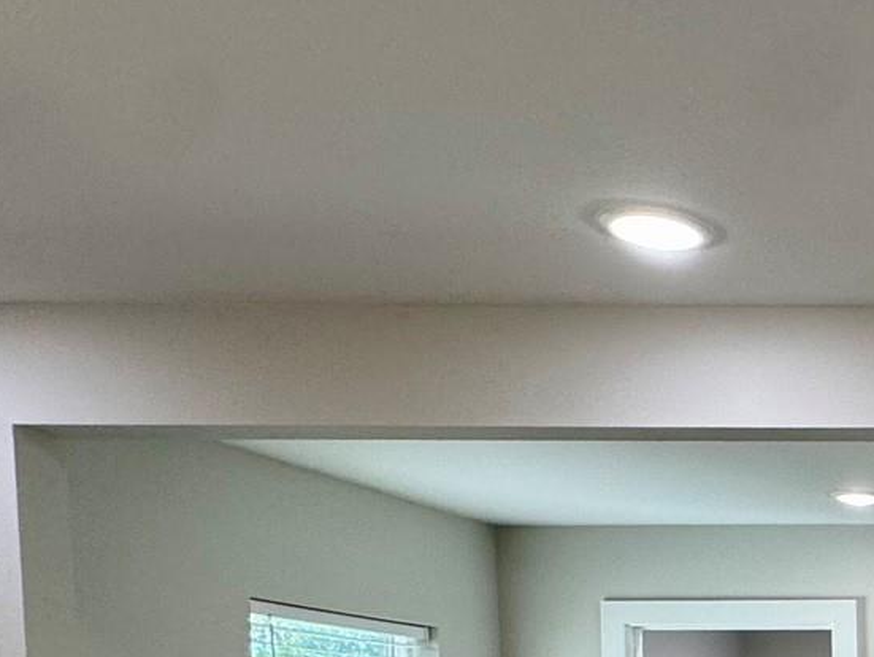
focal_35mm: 52
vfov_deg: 24.8
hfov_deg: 27.9
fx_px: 1314
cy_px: 824
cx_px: 1234
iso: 160
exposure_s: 1/120
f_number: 2.2
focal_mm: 2.22
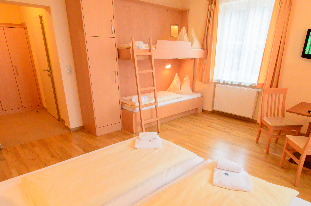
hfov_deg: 78.7
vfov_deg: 56.7
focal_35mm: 22
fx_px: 190
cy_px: 119
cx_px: 159
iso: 400
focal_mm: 10
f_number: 8
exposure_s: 1/10
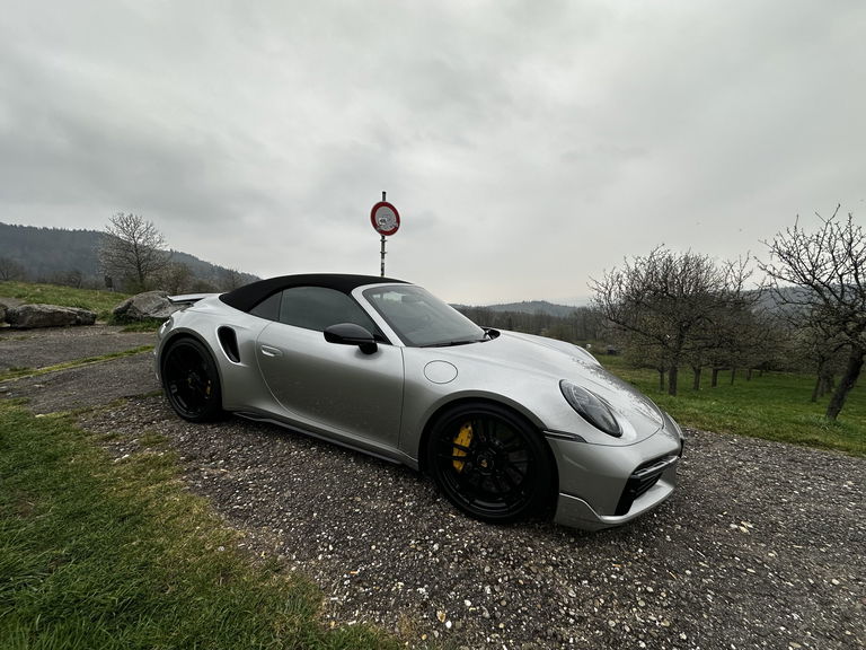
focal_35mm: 14
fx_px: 350
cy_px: 325
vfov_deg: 85.7
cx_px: 433
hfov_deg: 102.1
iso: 40
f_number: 2.2
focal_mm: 2.22
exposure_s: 1/143
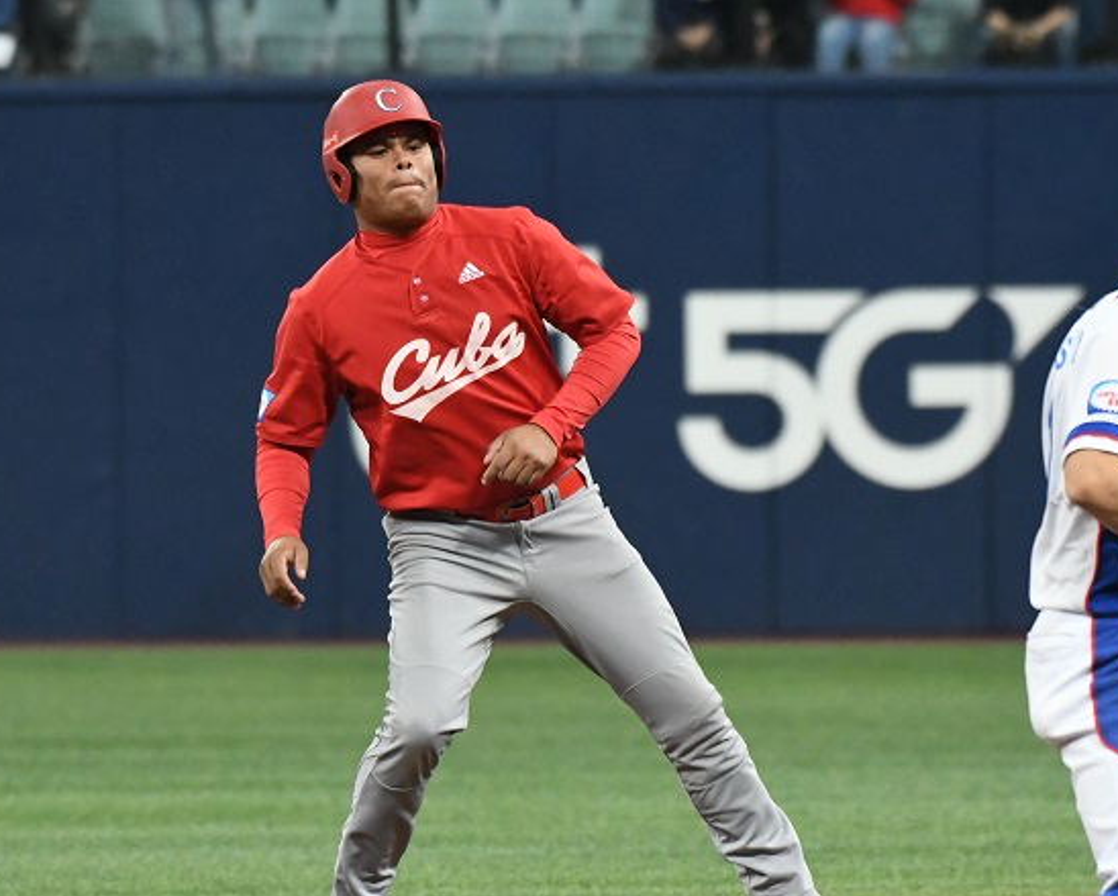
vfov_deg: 2.5
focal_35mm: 620
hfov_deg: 3.1
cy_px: 548
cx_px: 625
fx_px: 20526
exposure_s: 1/640
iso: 6400
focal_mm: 290
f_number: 5.6
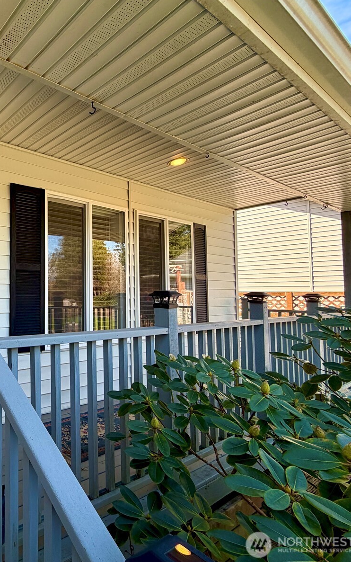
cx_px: -10
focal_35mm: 20
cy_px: 280
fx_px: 306
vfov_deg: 85.1
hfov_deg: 47.8
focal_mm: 2.22
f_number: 2.2
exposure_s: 1/226
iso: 50
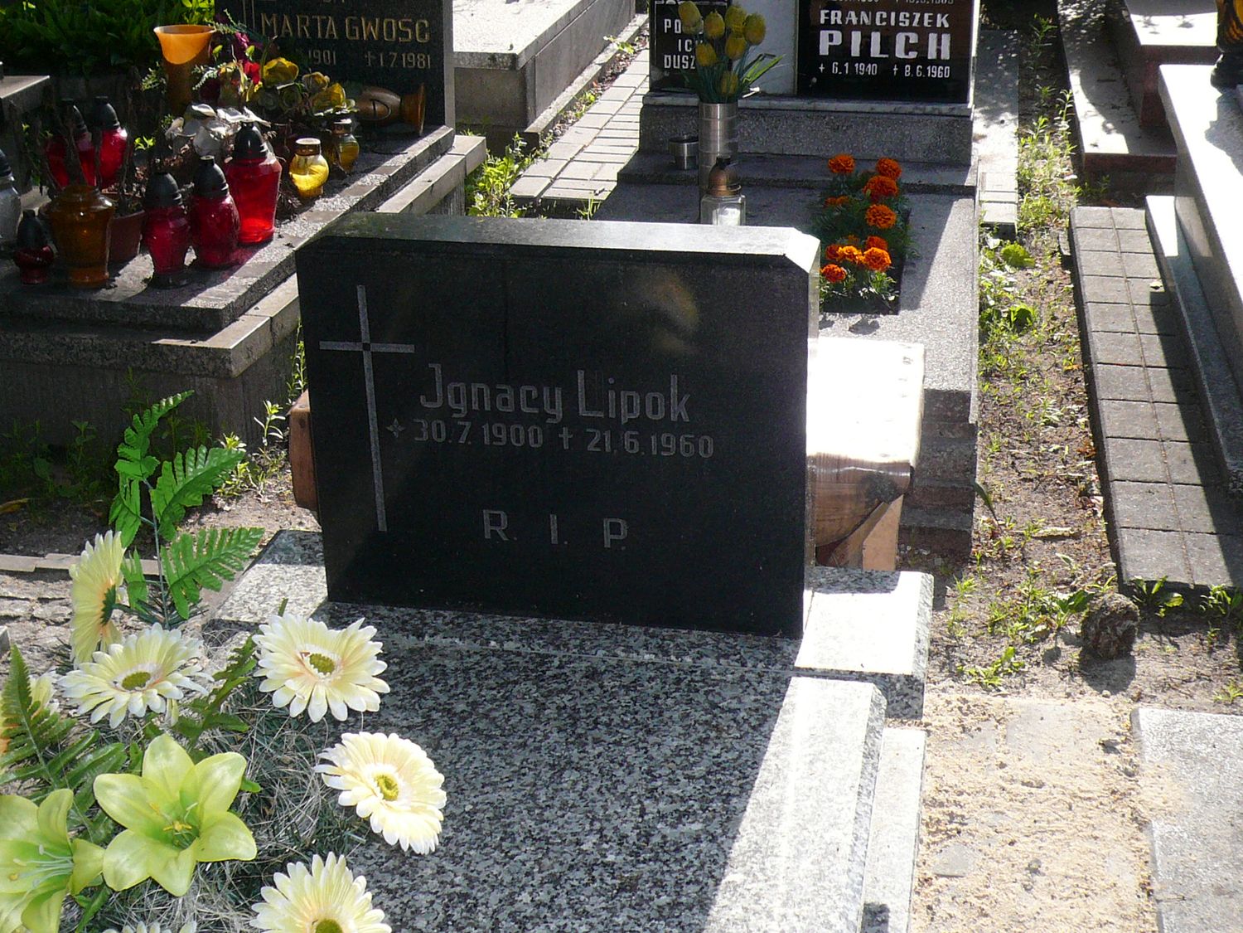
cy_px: 466
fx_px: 1831
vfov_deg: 28.6
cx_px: 622
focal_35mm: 51
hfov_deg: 37.5
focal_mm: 5.4
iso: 100
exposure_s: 1/640
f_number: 3
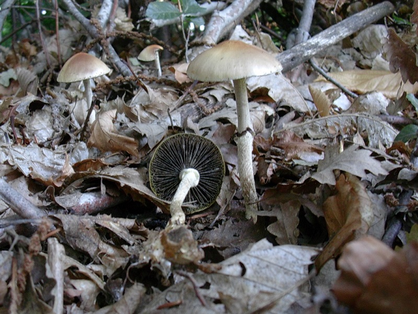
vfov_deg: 32.2
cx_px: 209
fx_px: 543
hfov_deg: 42.1
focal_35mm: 45
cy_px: 157
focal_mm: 6.7
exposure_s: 1/10.3
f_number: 2.9
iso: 70
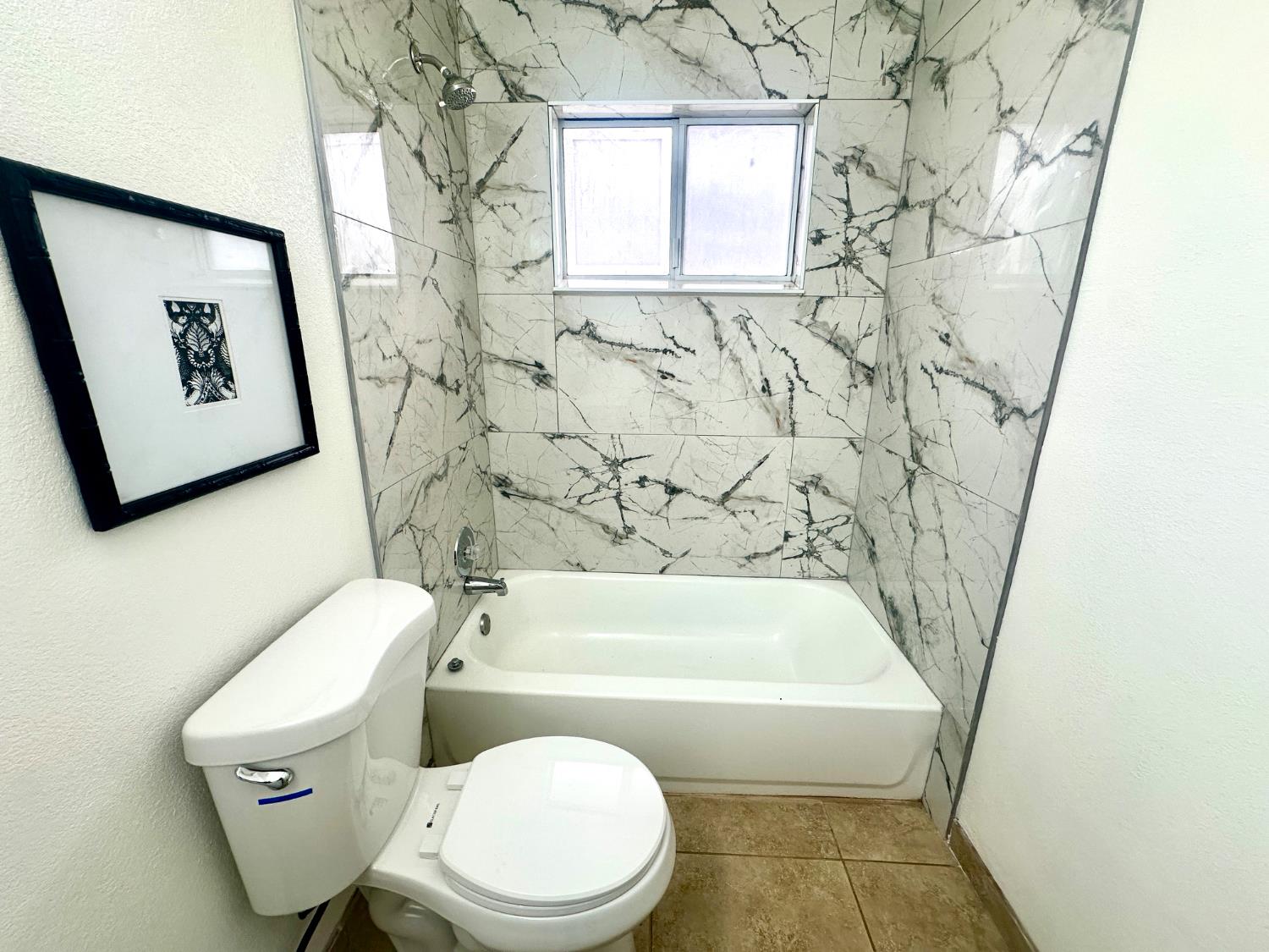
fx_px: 513
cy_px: 476
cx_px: 634
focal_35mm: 14
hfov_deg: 102.1
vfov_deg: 85.7
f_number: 2.2
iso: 125
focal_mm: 2.22
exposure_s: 1/120
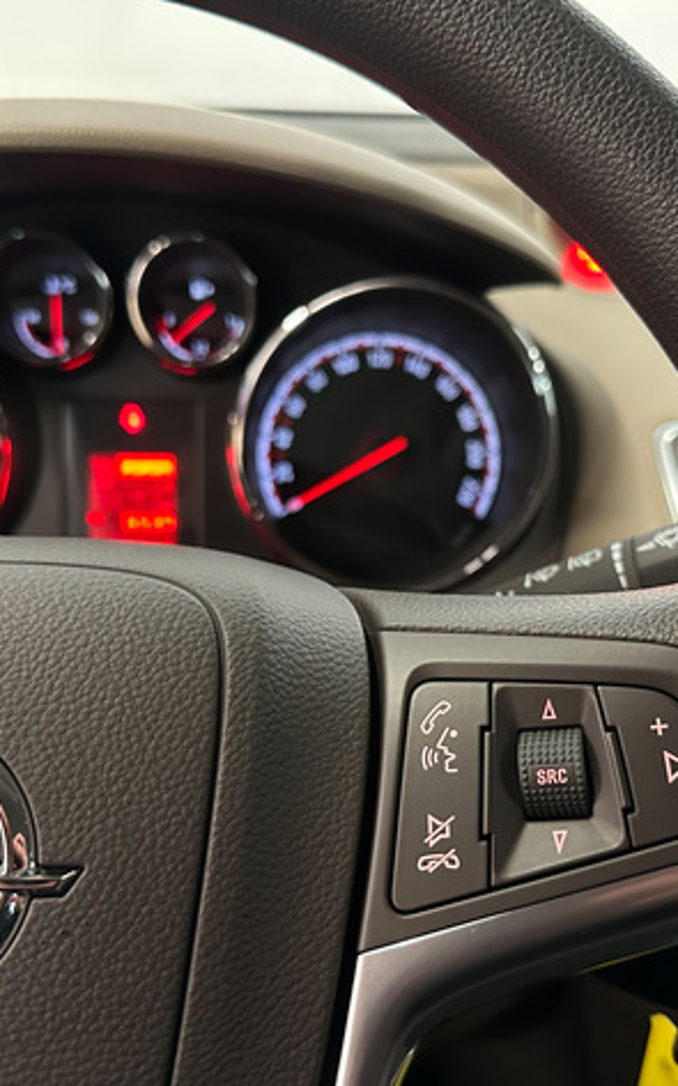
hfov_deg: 36.2
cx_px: 386
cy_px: 556
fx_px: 1036
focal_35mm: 35
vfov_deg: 55.3
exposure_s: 1/40
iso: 1000
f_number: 1.8
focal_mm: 6.86
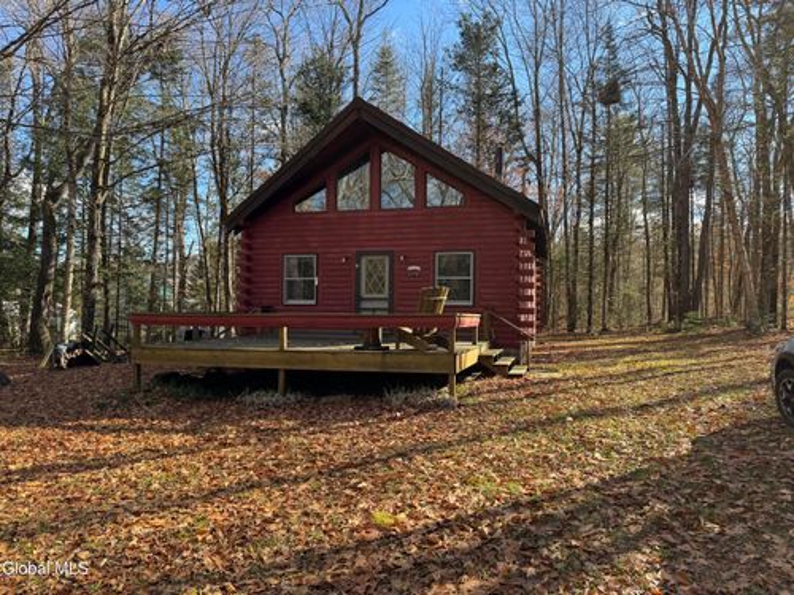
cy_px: 298
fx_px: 550
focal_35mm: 24
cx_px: 397
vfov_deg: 56.8
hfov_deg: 71.6
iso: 80
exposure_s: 1/639
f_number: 1.78
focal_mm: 6.76
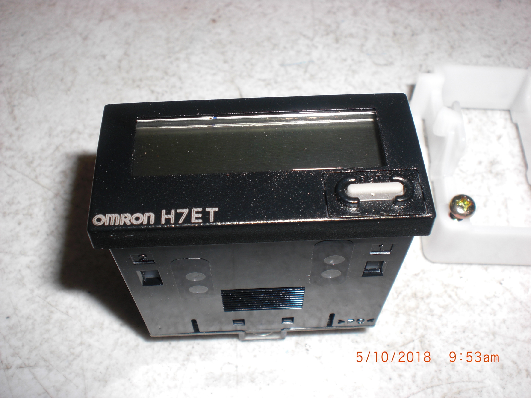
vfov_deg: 37.7
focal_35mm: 38
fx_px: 583
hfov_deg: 49.0
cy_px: 199
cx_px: 266
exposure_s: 1/60
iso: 64
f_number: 5.6
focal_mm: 6.3
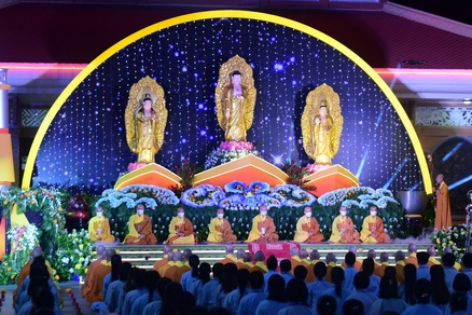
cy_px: 147
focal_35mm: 104
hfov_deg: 19.6
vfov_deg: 13.2
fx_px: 1363
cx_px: 288
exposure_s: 1/40
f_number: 5
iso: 1000
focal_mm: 70
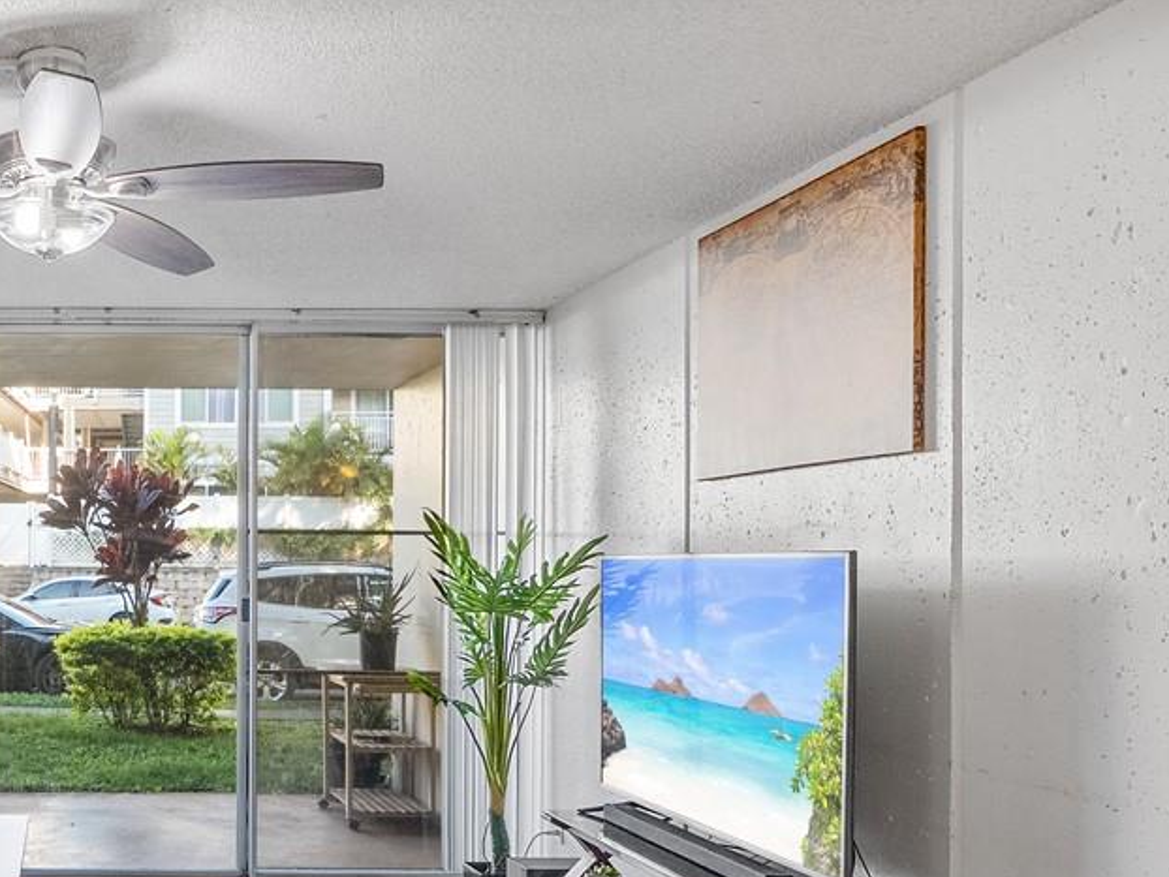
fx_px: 1216
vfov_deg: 39.4
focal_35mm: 36
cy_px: 552
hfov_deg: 44.8
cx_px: 40
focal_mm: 7
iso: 400
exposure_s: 1/800
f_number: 4
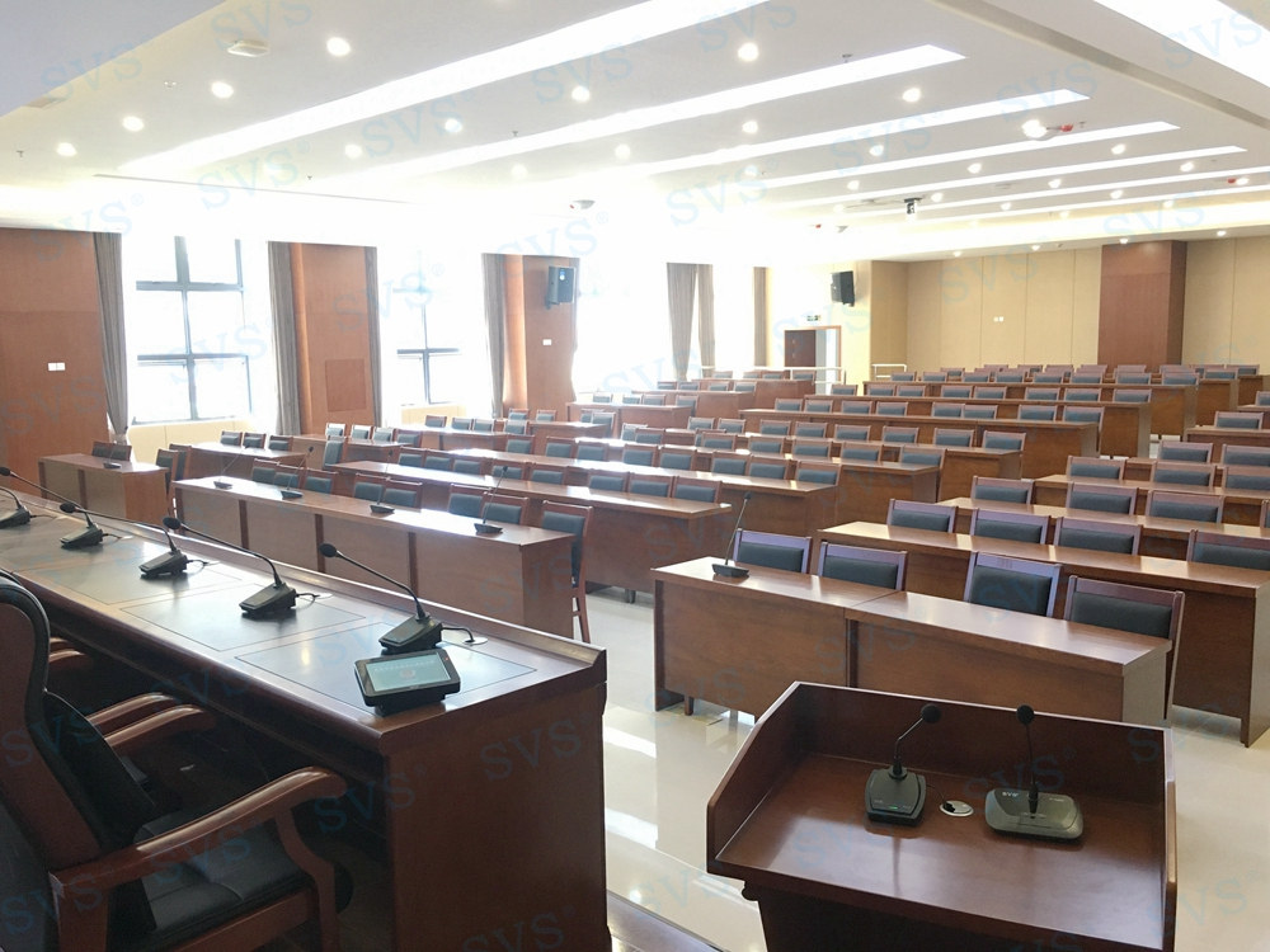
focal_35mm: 29
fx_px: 1064
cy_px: 476
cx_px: 635
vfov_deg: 48.2
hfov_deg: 61.7
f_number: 2.2
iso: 160
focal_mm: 4.15
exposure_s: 1/33
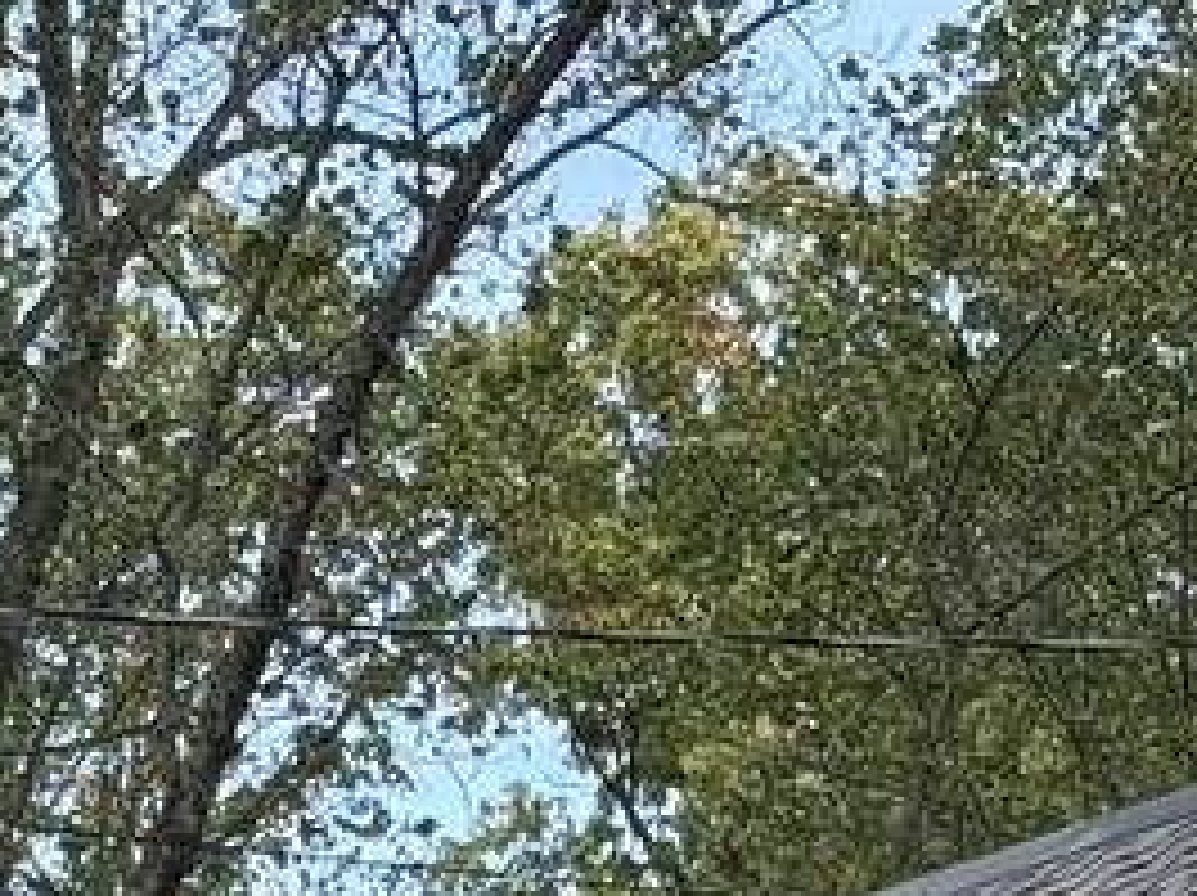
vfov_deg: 6.1
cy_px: 2139
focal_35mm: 231
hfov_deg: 8.6
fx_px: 7981
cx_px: 382
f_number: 1.78
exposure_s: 1/639
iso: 64
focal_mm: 6.76
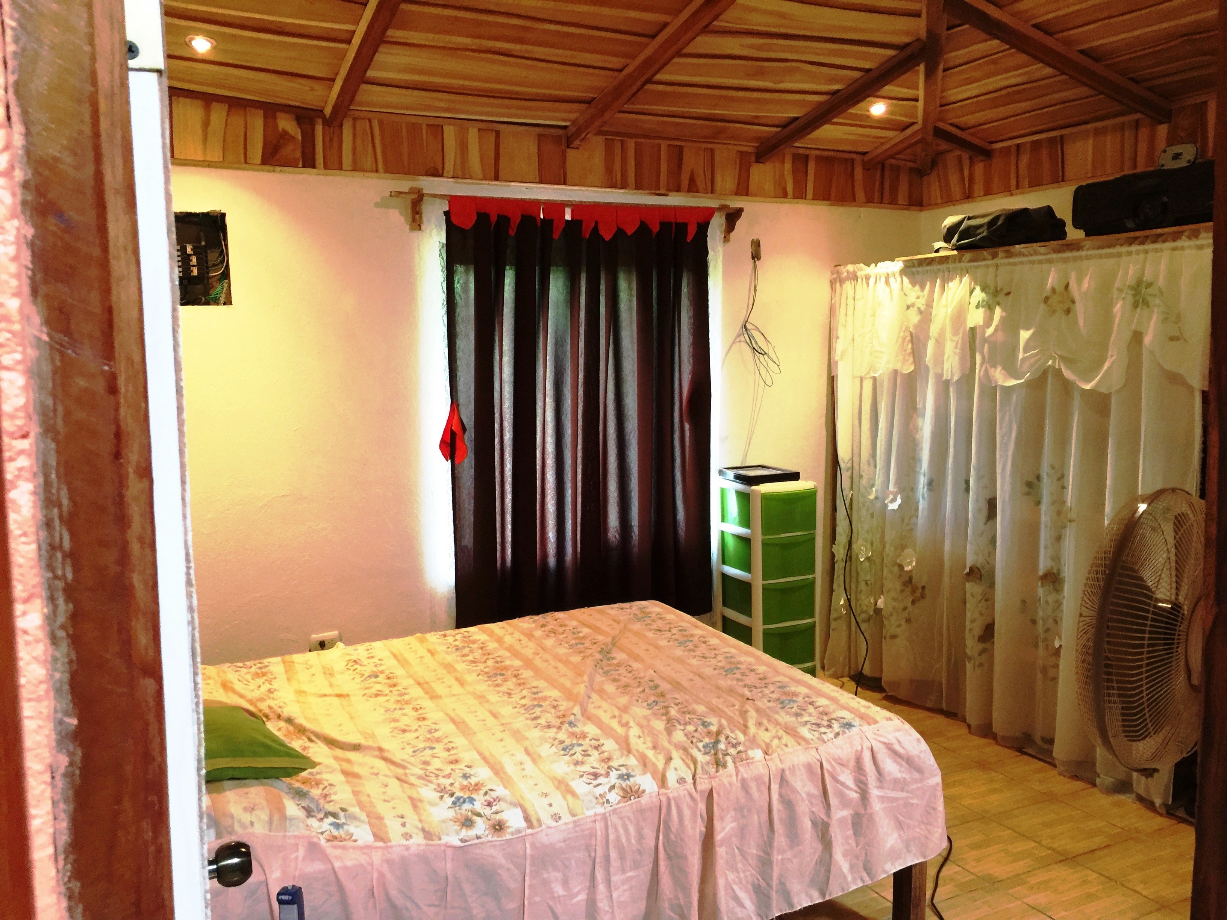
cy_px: 460
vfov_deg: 48.2
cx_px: 614
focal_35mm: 29
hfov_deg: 61.7
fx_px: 1028
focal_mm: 4.15
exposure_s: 1/15
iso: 100
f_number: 2.2
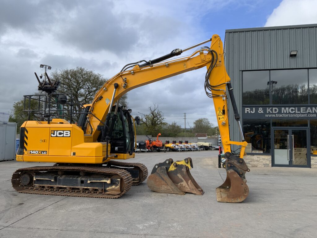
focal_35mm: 29
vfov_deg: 48.2
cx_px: 158
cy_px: 119
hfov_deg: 61.7
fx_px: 266
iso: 16
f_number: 1.8
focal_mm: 3
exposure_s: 1/1534
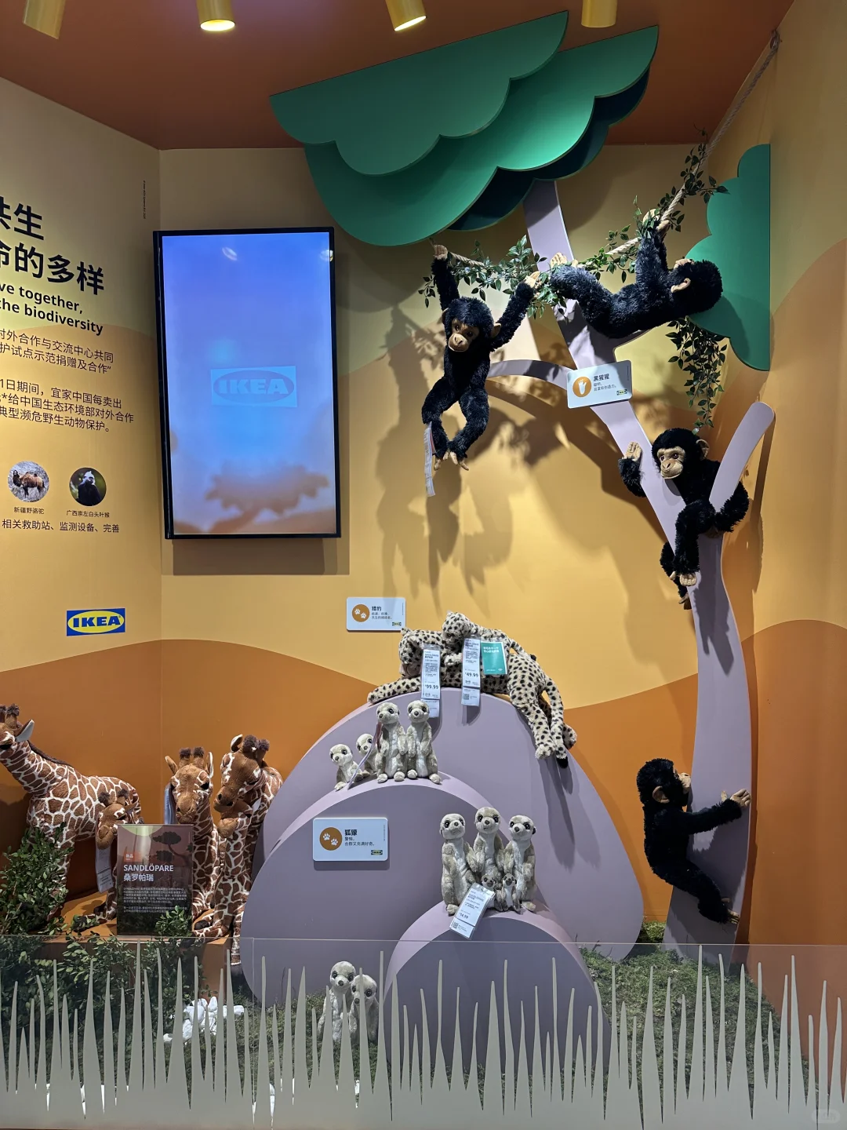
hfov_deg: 56.8
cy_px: 565
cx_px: 424
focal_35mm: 24
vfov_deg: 71.6
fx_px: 783
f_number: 1.78
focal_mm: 6.86
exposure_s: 1/121
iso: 125
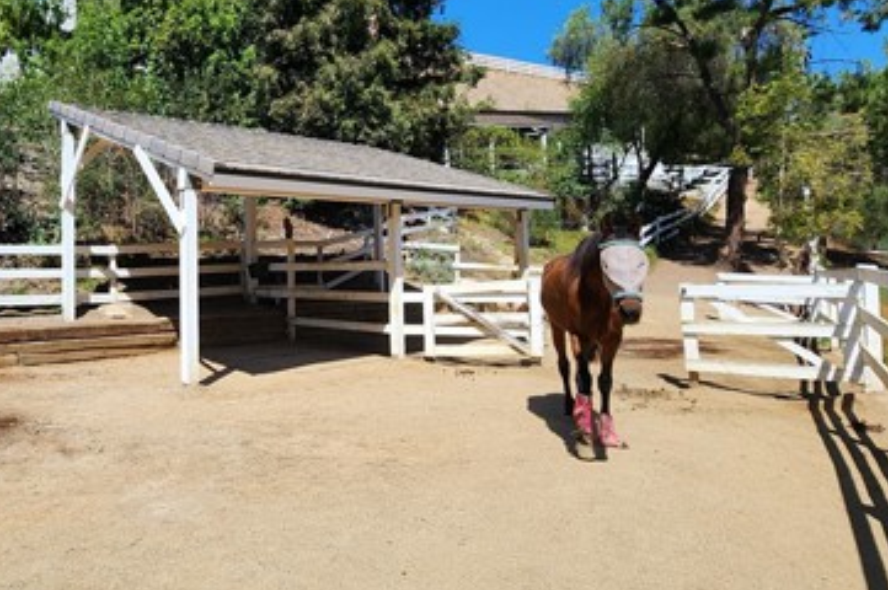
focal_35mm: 24
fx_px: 591
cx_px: 280
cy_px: 236
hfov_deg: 71.1
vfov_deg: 52.7
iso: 50
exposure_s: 1/2000
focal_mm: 2.2
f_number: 2.2
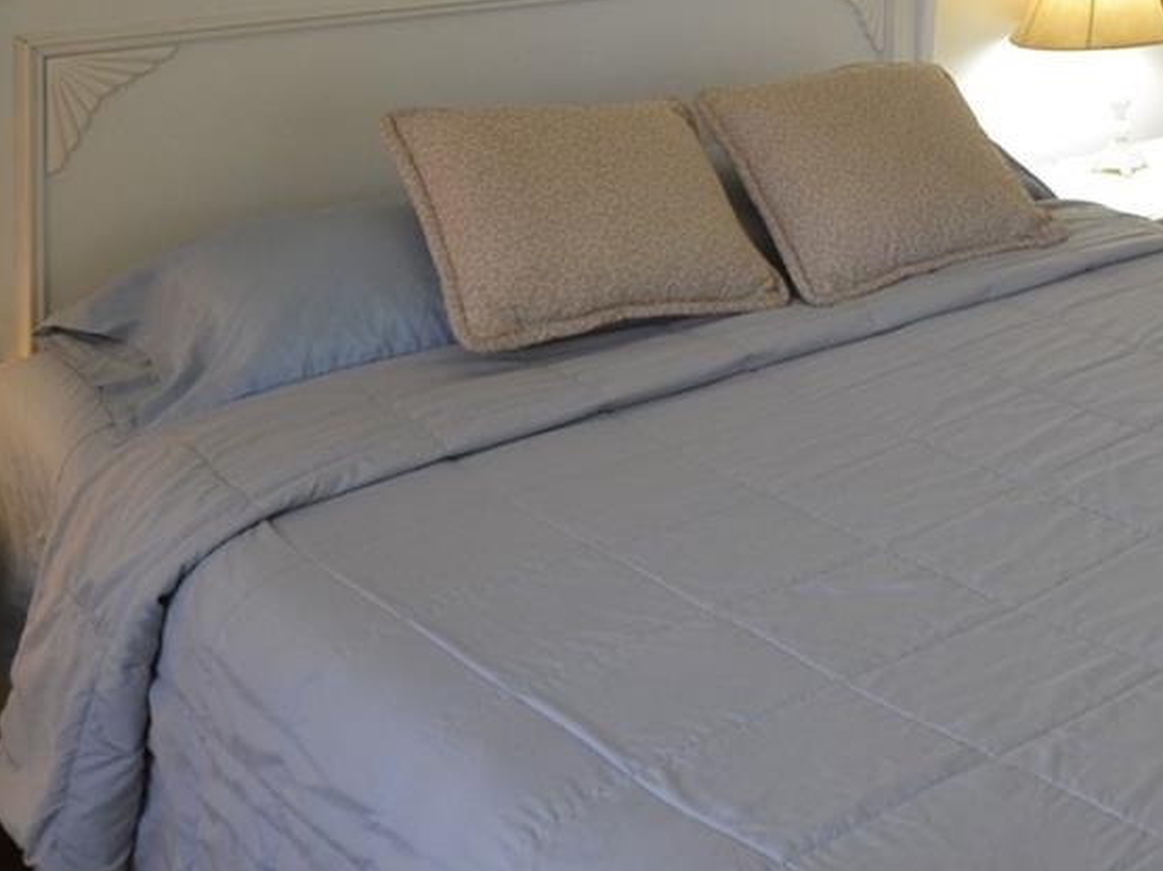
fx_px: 1679
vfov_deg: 25.7
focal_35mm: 50
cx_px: 1304
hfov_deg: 33.0
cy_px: -208
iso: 400
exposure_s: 1/50
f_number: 3.8
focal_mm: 12
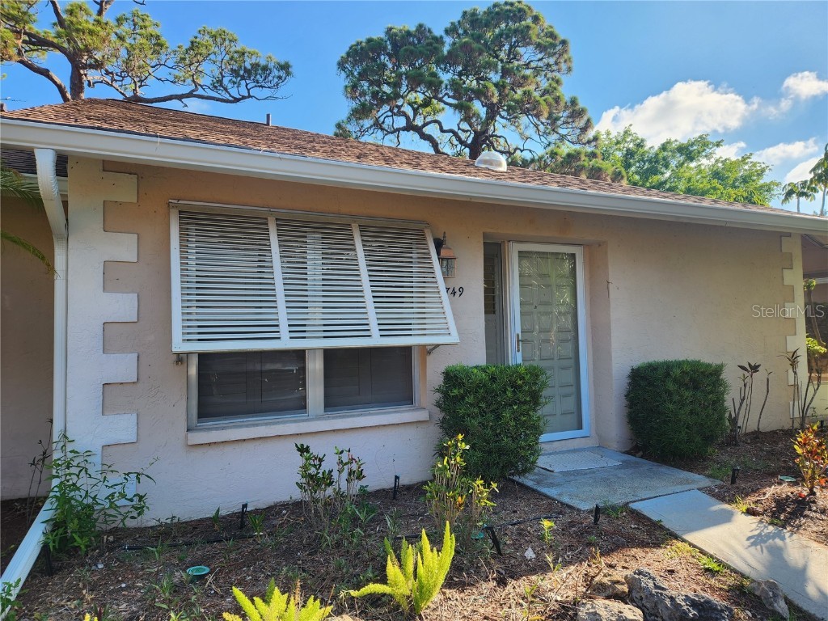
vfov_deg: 58.9
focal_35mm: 23
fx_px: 550
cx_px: 414
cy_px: 310
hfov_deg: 73.9
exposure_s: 1/519
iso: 20
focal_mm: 5.4
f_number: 1.8
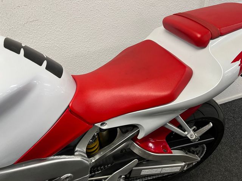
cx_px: 121
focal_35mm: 26
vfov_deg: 53.1
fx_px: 182
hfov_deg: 67.3
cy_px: 90
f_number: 1.6
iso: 64
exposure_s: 1/50
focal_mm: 5.1
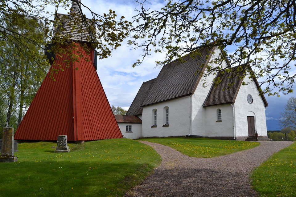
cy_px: 98
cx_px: 148
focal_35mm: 27
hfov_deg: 67.4
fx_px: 222
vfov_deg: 47.9
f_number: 8
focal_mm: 18
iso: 100
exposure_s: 1/250
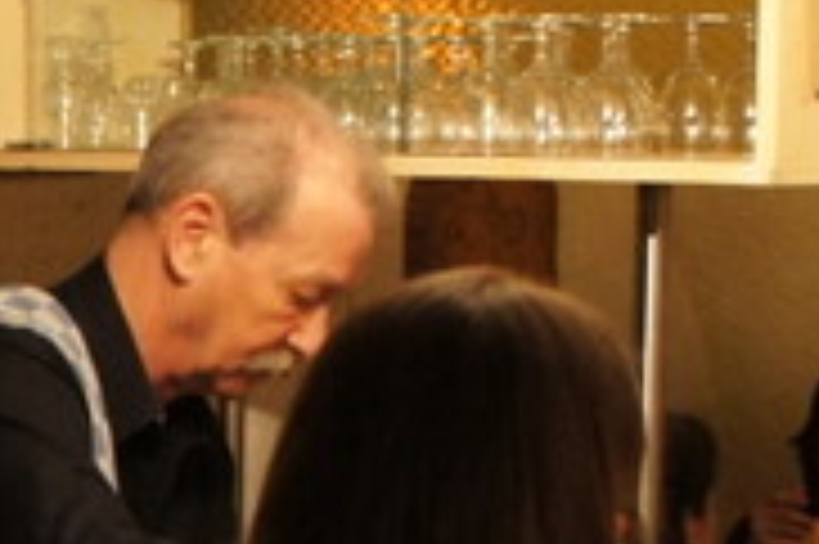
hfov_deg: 14.9
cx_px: -369
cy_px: 656
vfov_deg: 10.4
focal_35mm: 129
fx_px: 2932
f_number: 3.5
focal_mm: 18
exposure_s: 1/40
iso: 1600
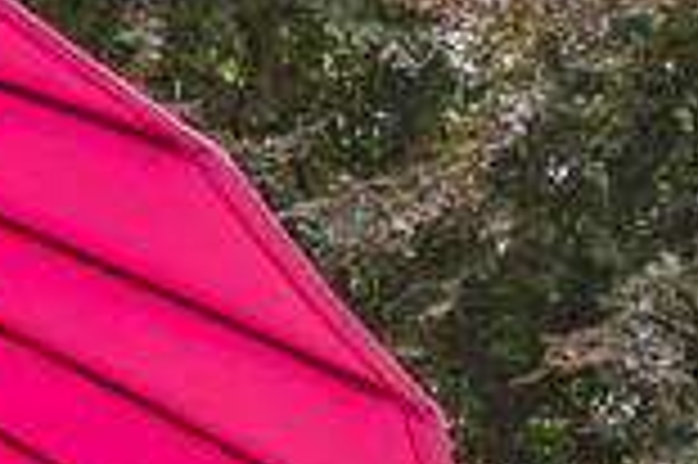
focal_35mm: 106
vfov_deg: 9.2
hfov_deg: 18.5
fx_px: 2053
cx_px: 797
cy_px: 1532
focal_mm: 16
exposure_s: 1/100
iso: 80
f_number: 5
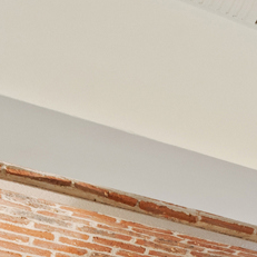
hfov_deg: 13.2
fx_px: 890
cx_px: 576
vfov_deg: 12.9
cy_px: 599
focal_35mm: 106
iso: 250
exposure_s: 1.6
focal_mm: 16
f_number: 11
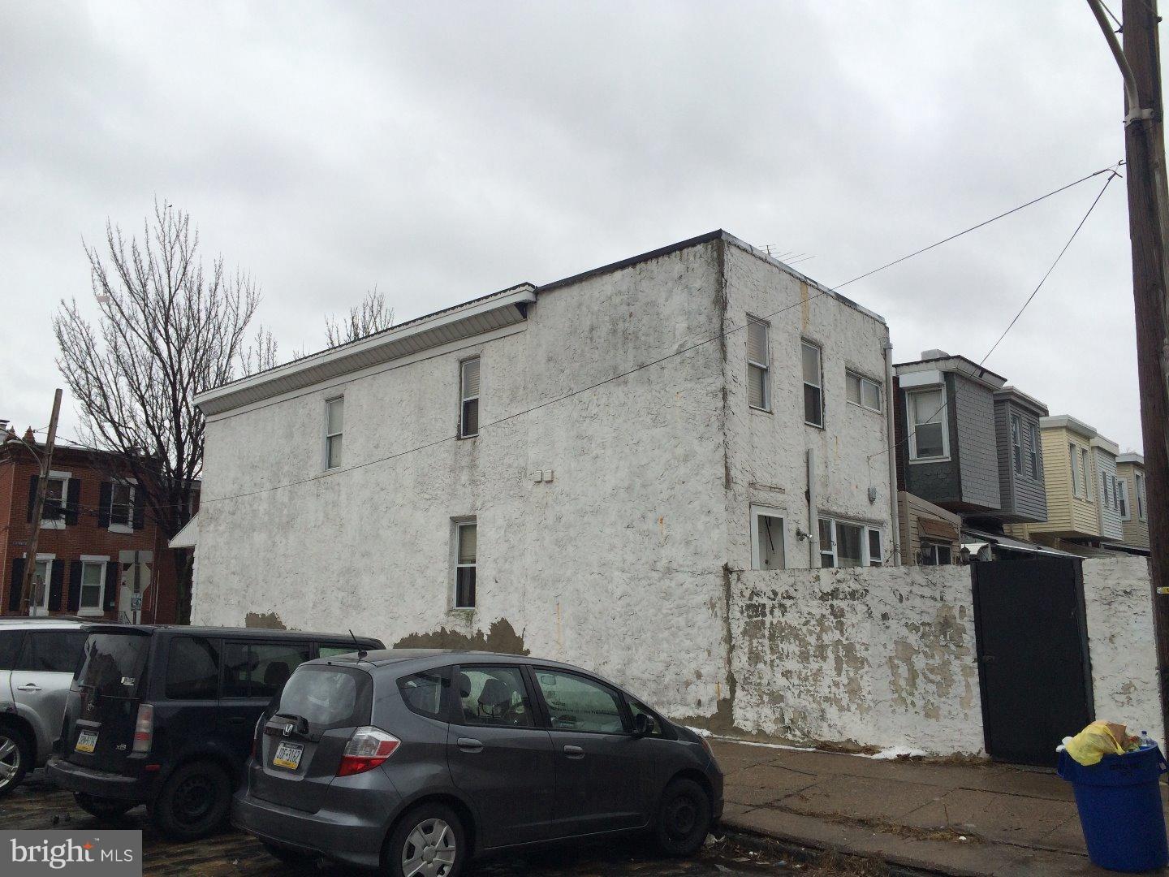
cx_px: 584
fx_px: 1013
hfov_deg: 60.0
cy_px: 438
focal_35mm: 30
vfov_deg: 46.8
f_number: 2.2
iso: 32
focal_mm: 4.12
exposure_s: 1/370
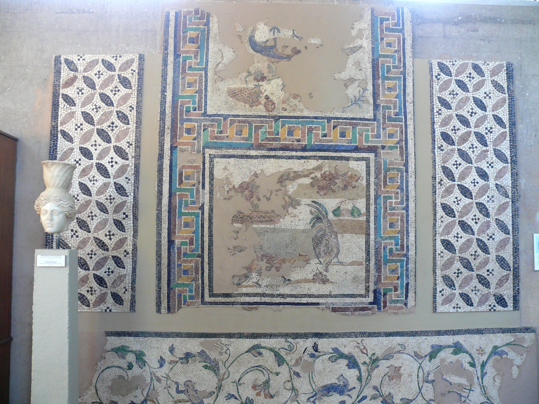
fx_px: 545
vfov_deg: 40.7
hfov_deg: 52.6
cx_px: 270
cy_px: 202
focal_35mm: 35
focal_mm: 7.4
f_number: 2.8
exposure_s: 1/13
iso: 200
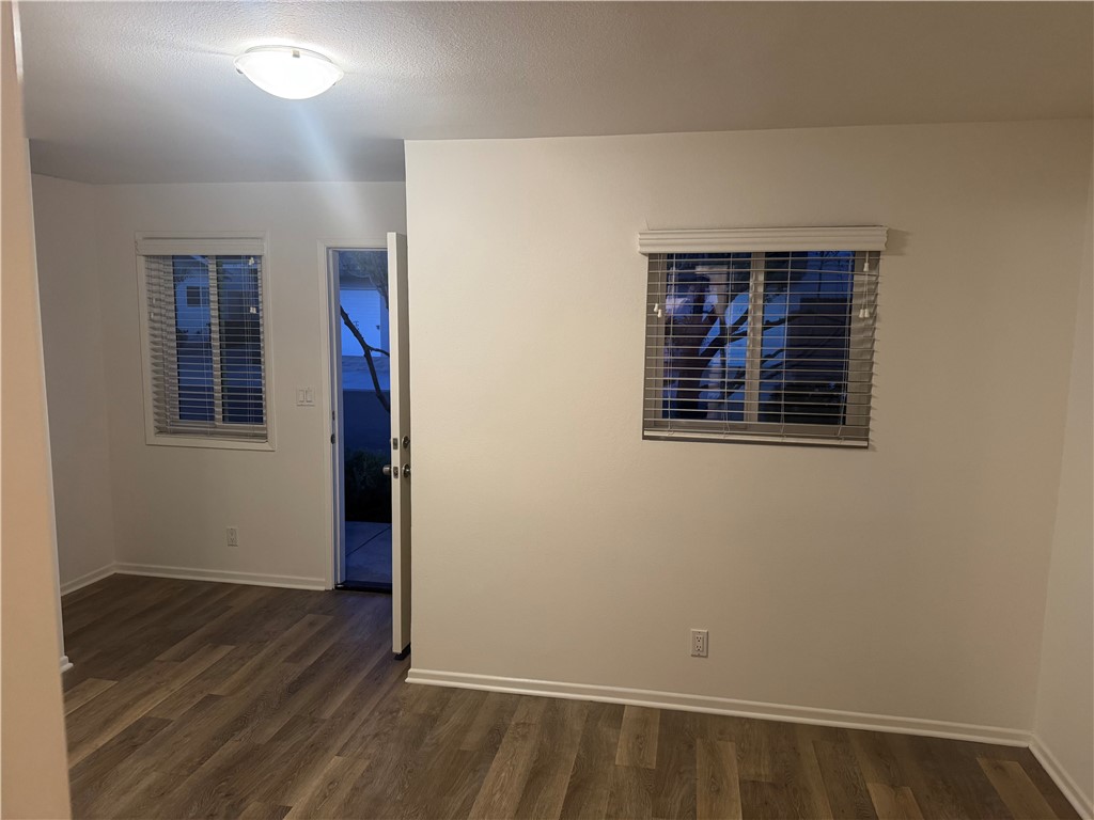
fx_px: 758
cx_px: 547
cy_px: 410
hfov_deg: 71.6
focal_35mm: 24
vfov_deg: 56.8
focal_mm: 6.76
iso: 320
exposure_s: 1/60
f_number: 1.78
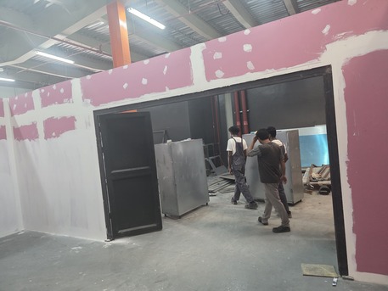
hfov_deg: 73.9
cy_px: 146
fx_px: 258
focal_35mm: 23
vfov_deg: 58.9
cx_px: 194
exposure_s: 1/100
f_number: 1.7
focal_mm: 6.3
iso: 500
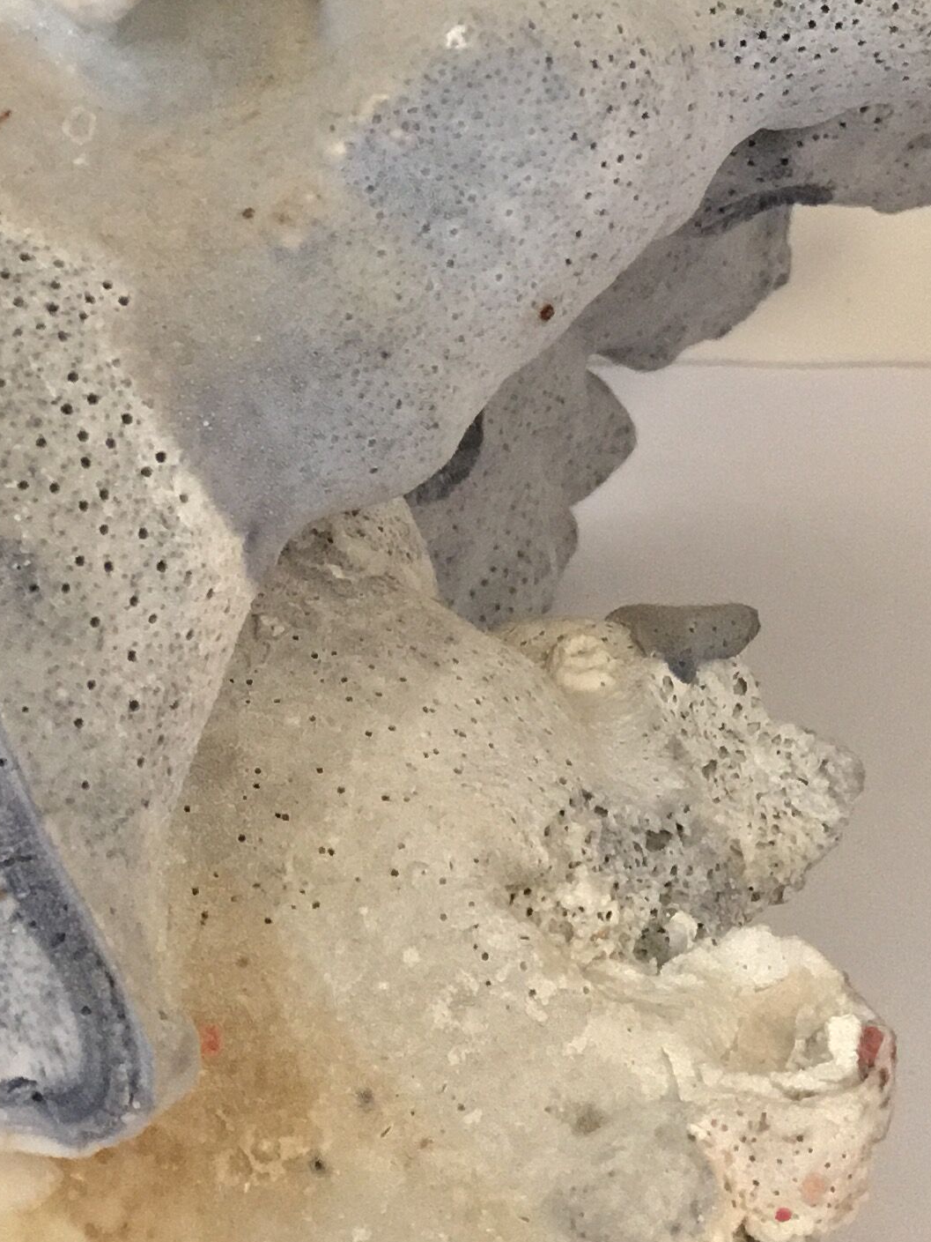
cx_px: 183
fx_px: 2976
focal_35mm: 83
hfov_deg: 17.6
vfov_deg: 22.3
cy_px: -99
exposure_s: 1/25
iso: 200
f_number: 2.2
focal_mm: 4.15
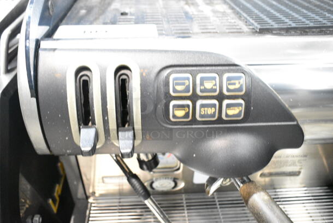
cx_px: 166
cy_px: 112
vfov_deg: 38.4
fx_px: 319
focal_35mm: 34
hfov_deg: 55.1
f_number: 4.5
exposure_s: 1/80
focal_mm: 23
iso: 6400
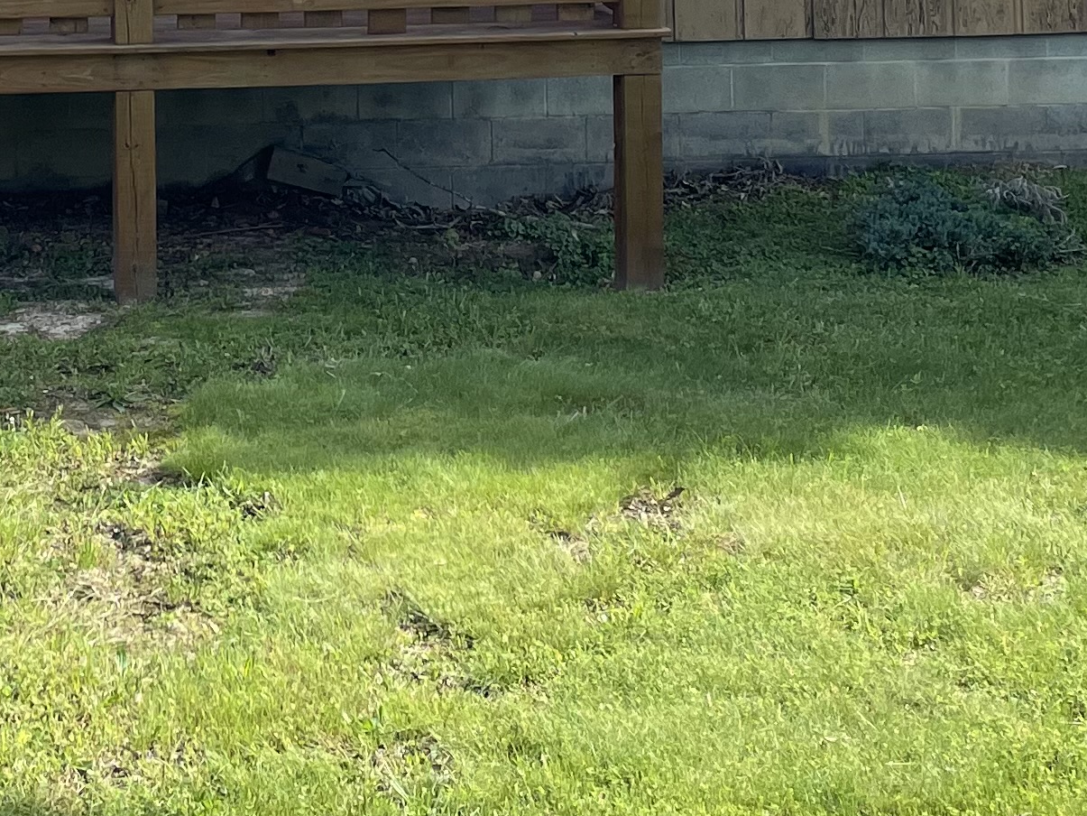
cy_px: -413
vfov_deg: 15.6
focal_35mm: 87
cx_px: 87
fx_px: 2732
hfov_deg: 21.9
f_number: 1.6
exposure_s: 1/796
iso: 32
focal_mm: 4.2
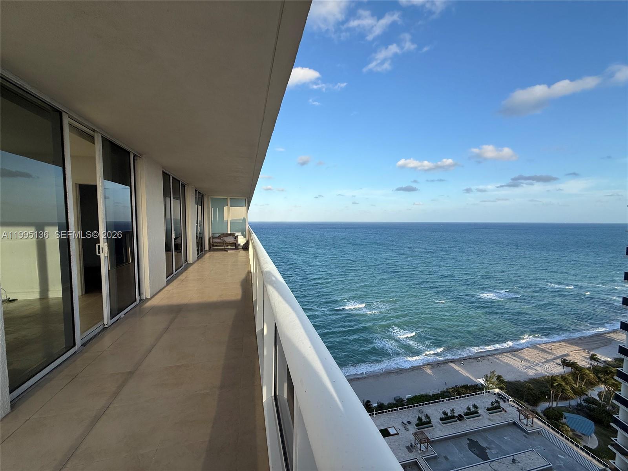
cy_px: 236
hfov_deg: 102.1
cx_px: 314
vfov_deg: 85.7
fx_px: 254
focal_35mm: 14
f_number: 2.2
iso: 50
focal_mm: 2.22
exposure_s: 1/1211
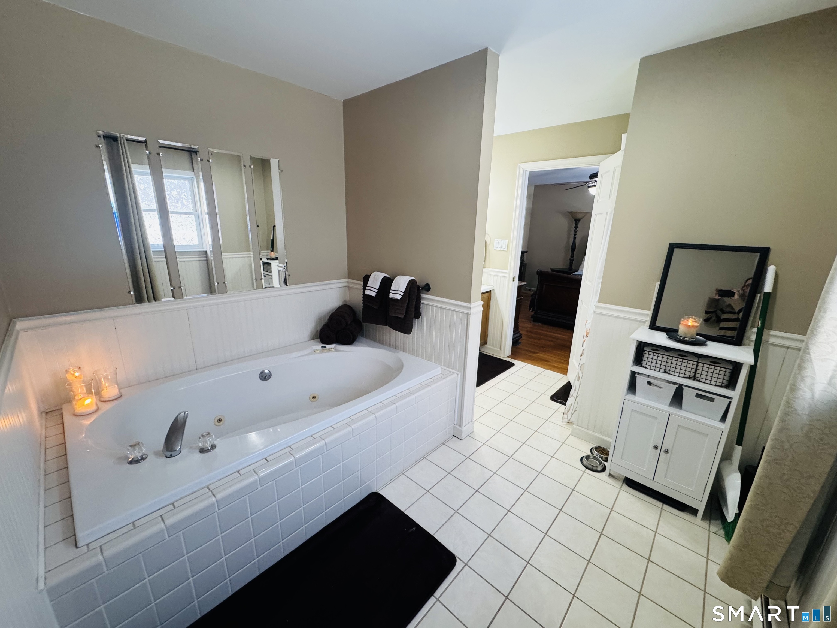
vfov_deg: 85.7
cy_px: 314
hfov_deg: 102.1
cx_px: 418
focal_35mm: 14
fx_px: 339
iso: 250
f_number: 2.2
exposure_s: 1/60
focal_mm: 2.22
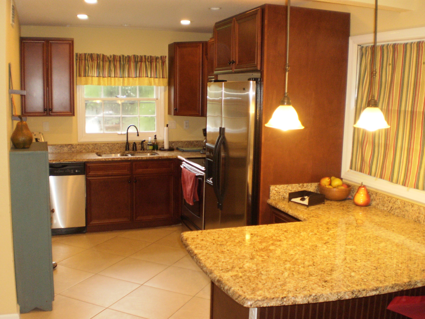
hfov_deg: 51.4
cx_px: 212
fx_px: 442
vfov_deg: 39.7
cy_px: 160
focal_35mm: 36
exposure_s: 1/30
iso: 200
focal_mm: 6.3
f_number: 3.1
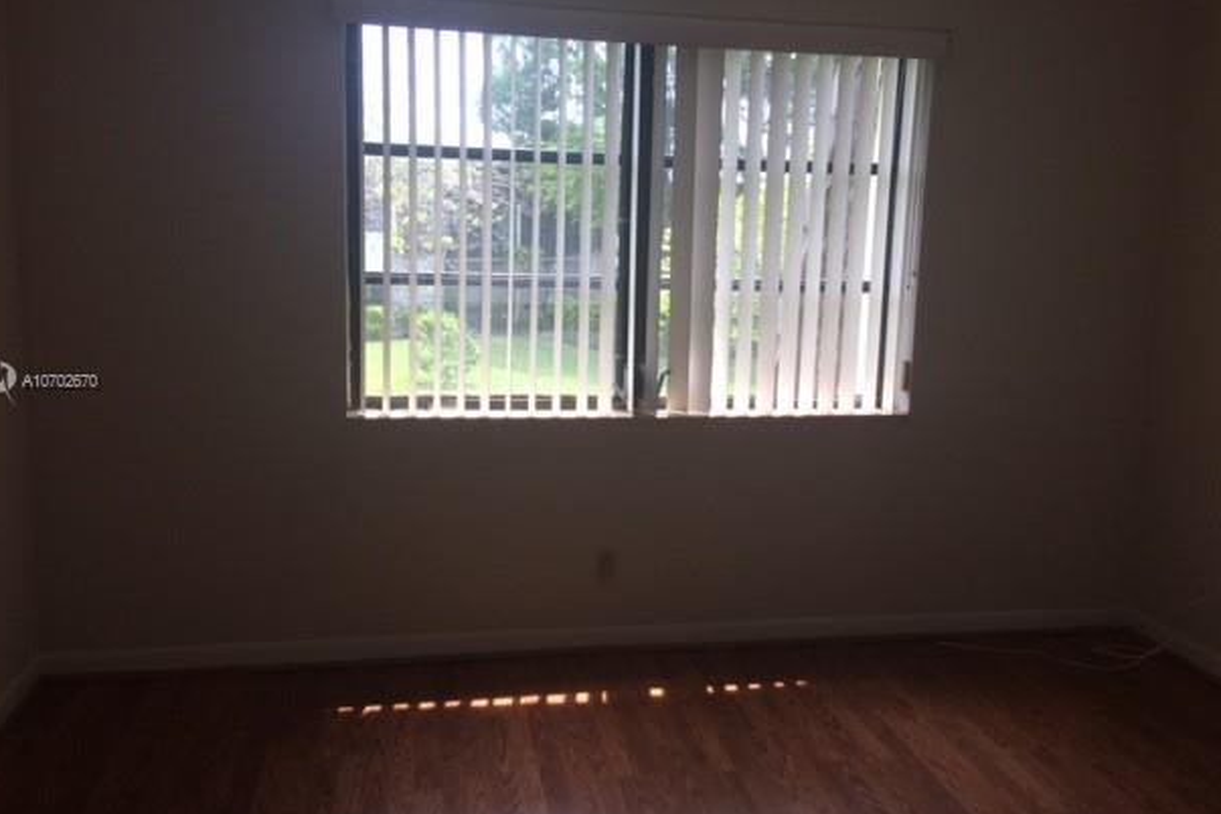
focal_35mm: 32
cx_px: 622
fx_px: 1085
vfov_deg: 41.1
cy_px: 383
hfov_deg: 58.7
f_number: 2.2
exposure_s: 1/120
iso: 40
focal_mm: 4.15
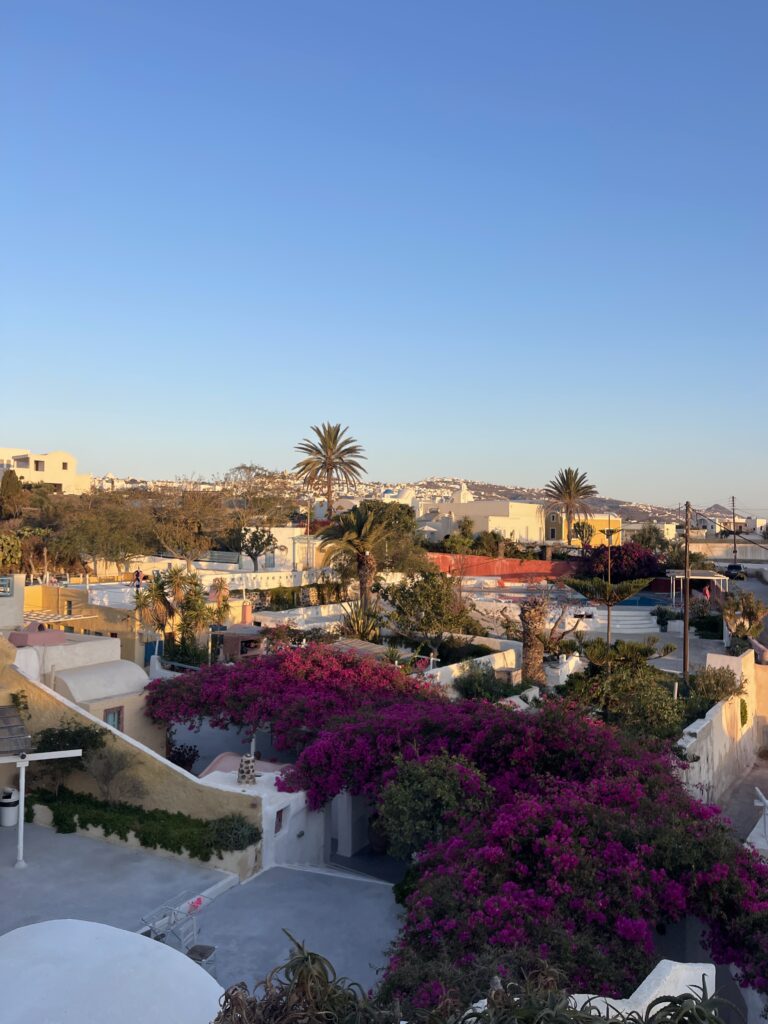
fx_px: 740
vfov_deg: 69.4
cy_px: 512
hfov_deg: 54.9
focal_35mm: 25
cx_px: 384
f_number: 1.6
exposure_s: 1/1597
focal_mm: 5.1
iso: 32
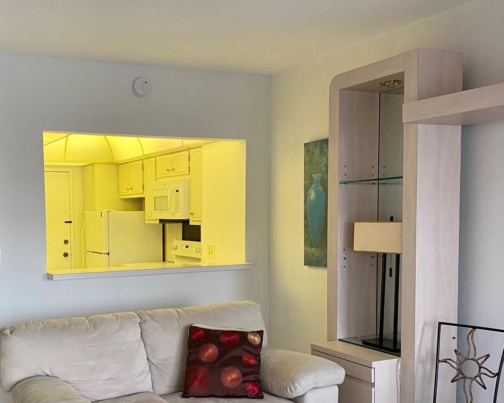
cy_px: 265
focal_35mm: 41
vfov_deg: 36.2
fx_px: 612
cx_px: 164
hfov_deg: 44.1
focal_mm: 4.25
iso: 100
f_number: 1.8
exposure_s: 1/60
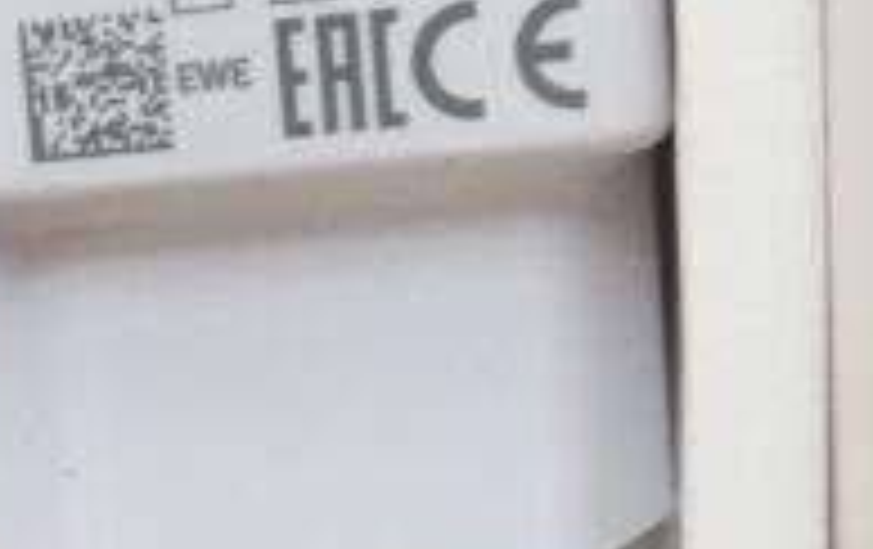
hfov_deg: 24.4
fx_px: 1931
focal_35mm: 81
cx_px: 14
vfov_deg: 15.3
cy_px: -200
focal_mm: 4.15
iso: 25
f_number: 2.2
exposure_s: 1/50
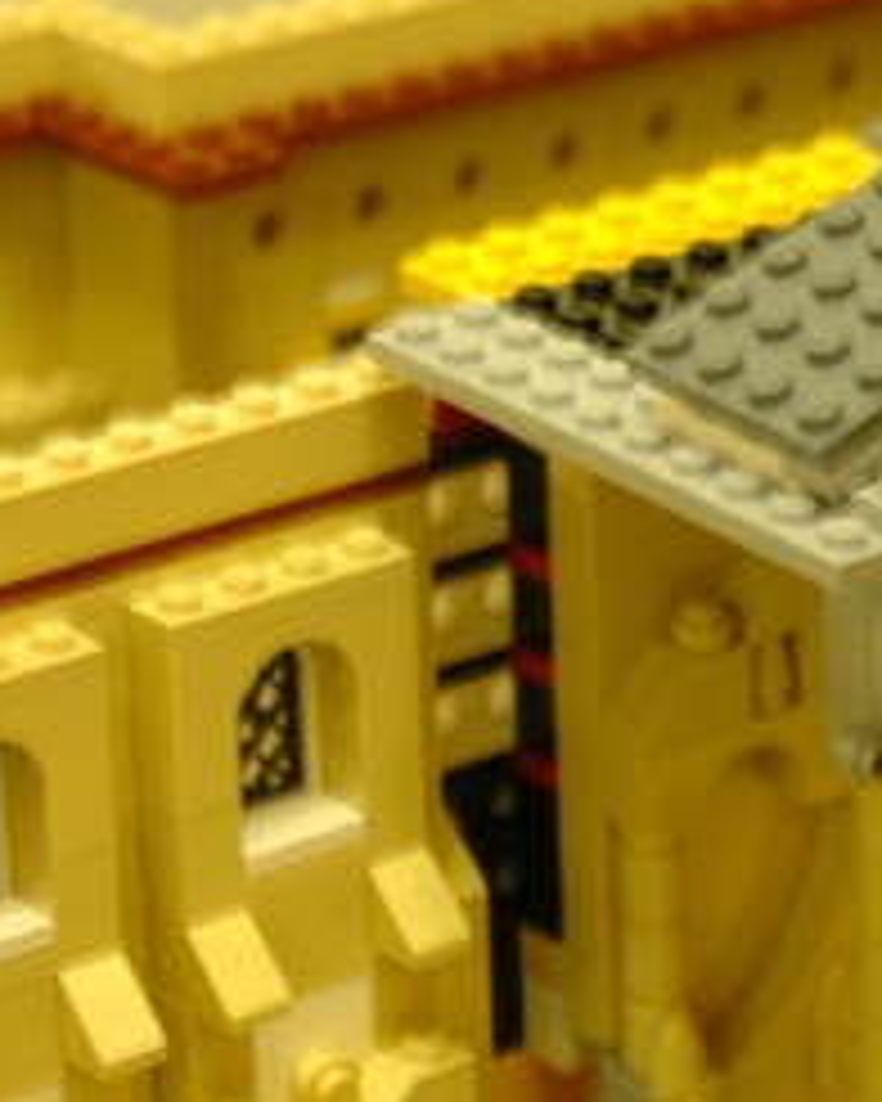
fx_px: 6953
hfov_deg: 7.2
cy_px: 427
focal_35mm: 213
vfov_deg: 9.1
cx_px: 842
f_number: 5
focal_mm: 65
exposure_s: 1/3
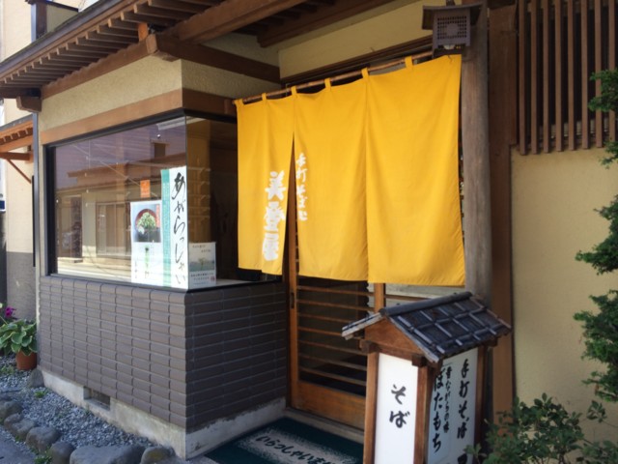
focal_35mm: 30
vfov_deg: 46.8
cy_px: 232
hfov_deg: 60.0
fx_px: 536
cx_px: 309
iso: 32
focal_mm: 4.12
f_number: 2.2
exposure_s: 1/223
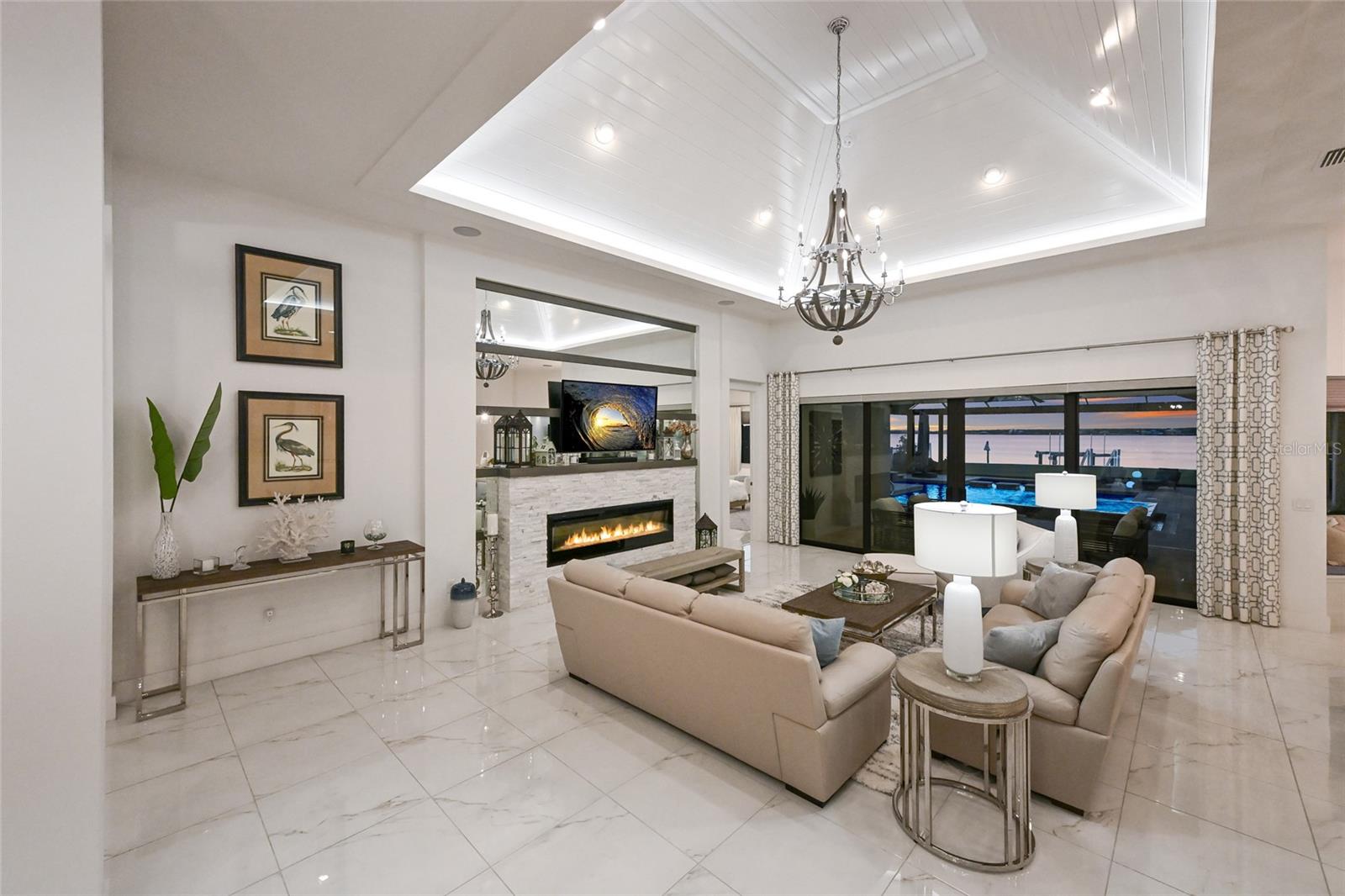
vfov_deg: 81.2
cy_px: 448
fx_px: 523
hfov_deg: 104.3
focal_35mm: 14
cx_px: 672
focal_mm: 14
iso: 3200
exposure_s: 1/160
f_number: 8
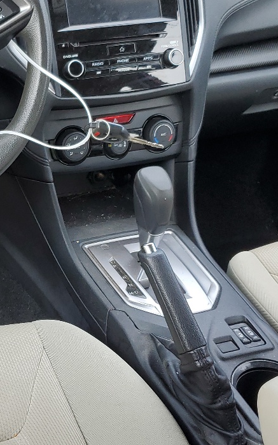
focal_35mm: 63
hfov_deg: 19.7
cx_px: -31
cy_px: 217
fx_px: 764
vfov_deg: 32.5
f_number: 1.5
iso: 50
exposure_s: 1/192
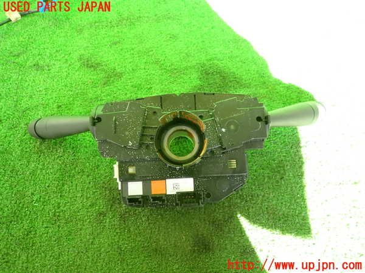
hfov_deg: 69.4
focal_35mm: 25
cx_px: 182
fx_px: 264
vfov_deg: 54.9
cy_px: 136
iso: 125
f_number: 2
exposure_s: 1/60
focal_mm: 4.5
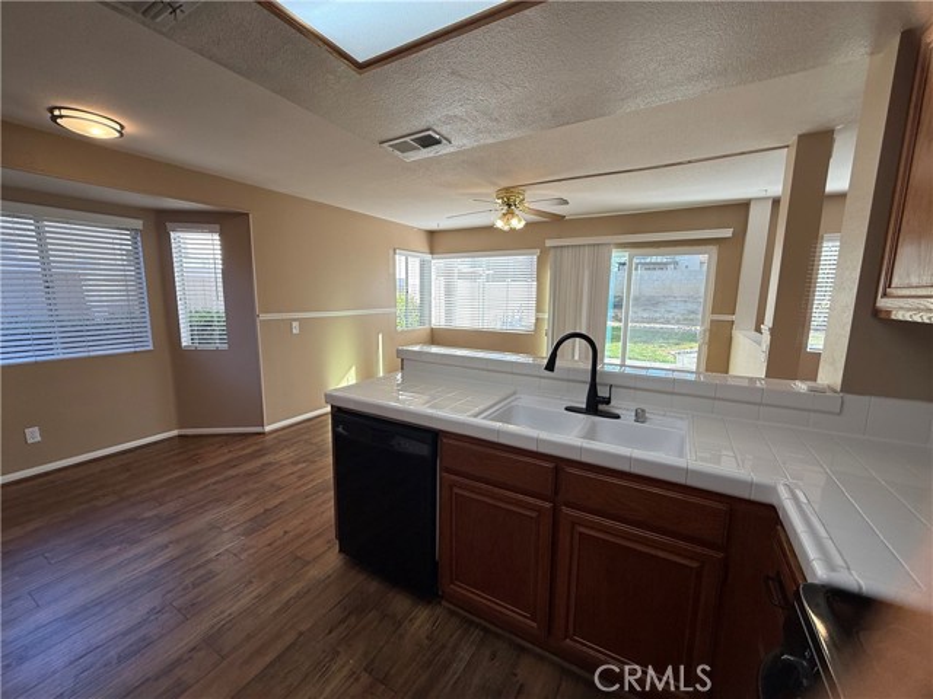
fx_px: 377
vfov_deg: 85.7
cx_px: 466
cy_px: 350
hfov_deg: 102.1
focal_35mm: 14
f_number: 2.2
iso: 50
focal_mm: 2.22
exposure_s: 1/134
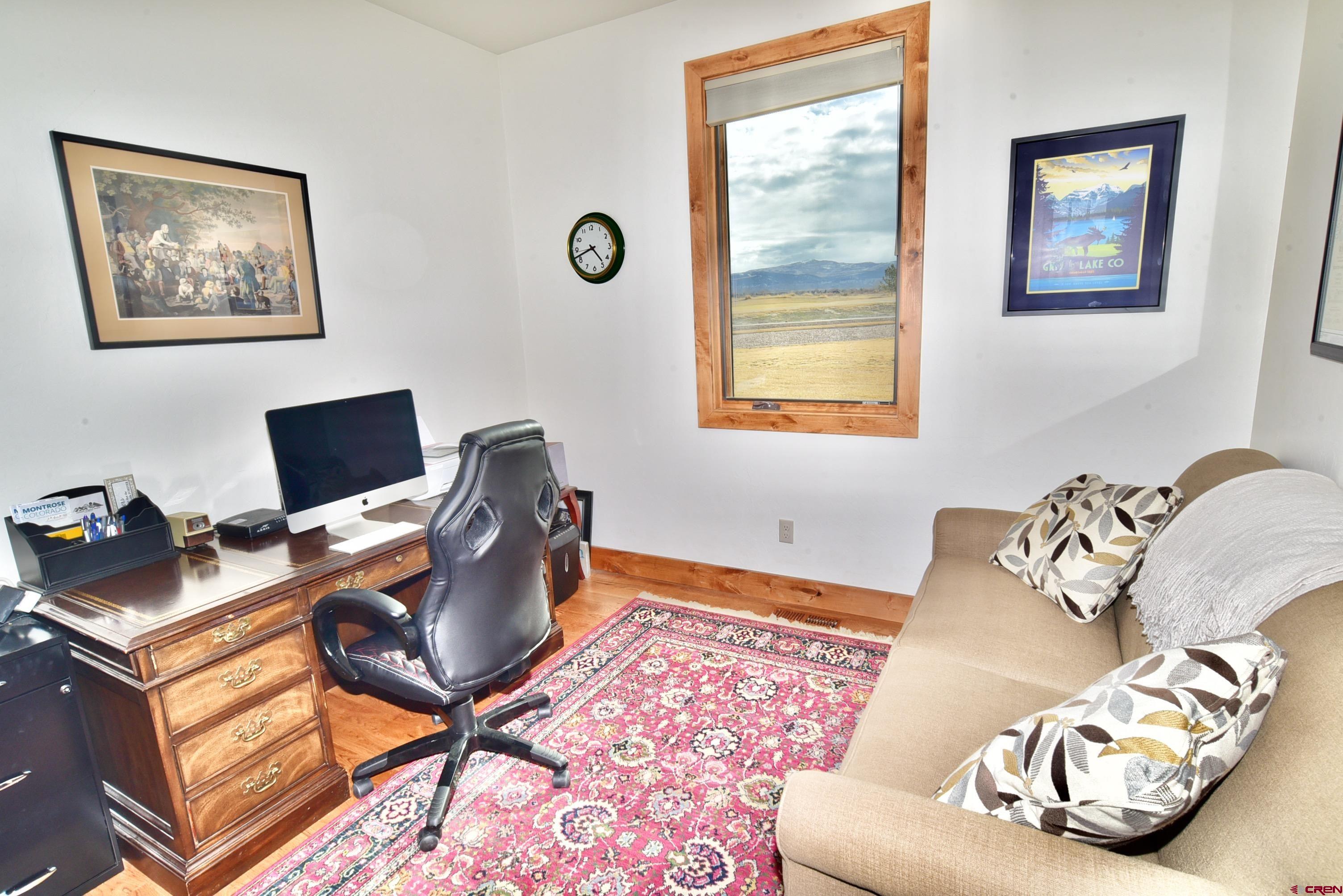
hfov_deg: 90.0
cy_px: 448
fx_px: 672
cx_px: 672
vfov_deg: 67.4
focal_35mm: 18
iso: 400
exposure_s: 1/160
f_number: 16
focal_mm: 18
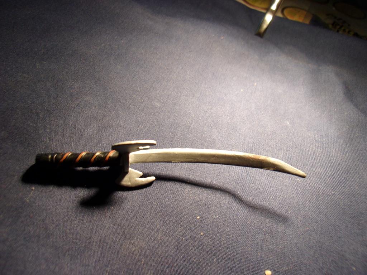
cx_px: 184
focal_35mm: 27
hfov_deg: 65.3
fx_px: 286
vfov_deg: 51.4
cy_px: 138
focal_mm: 4.9
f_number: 3
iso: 80
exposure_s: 1/70
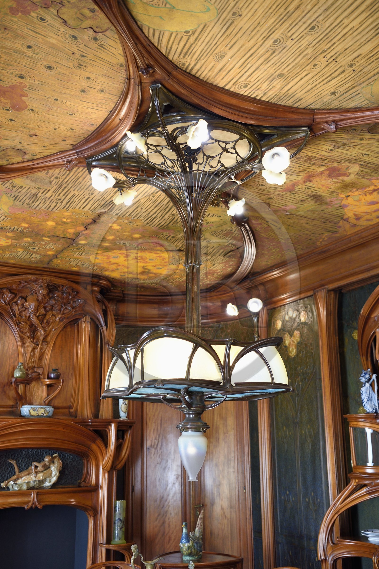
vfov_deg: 48.5
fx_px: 632
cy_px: 284
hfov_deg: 33.4
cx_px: 190
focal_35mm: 40
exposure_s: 1/20
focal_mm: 40
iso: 800
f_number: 3.5
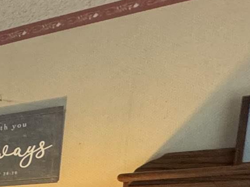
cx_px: -360
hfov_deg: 14.8
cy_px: 311
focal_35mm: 76
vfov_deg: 16.8
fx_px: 549
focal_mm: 2.22
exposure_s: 1/60
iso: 500
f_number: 2.2
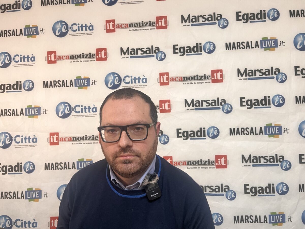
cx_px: 152
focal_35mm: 26
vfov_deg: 53.1
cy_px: 114
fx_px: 229
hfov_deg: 67.3
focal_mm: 5.1
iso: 80
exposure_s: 1/50
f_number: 1.6
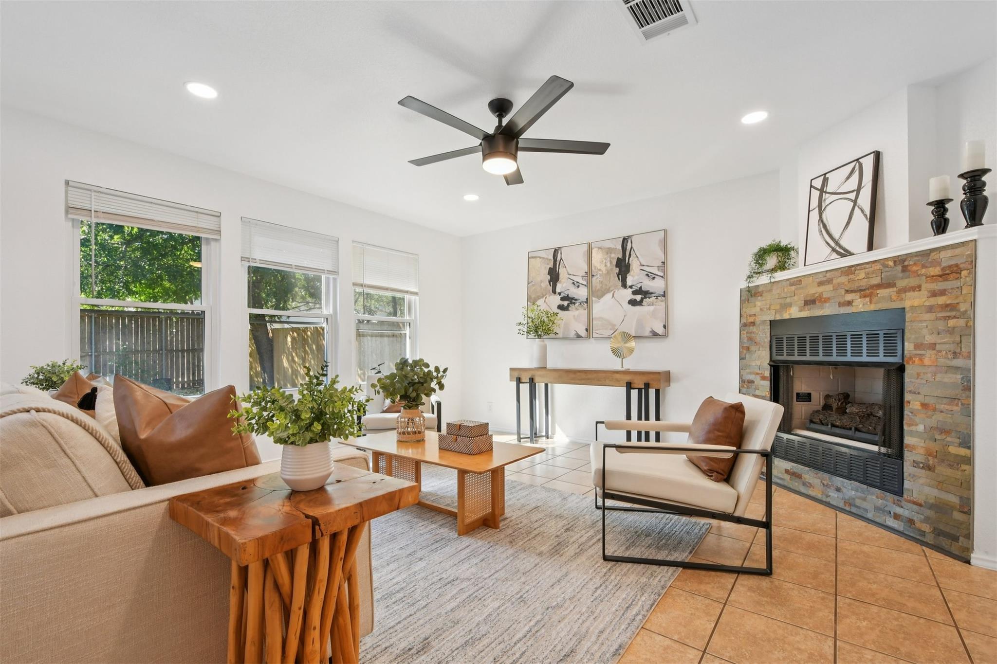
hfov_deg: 100.4
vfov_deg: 77.3
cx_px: 498
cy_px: 332
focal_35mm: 15
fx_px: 415
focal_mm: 10
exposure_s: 1/40
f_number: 8
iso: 400
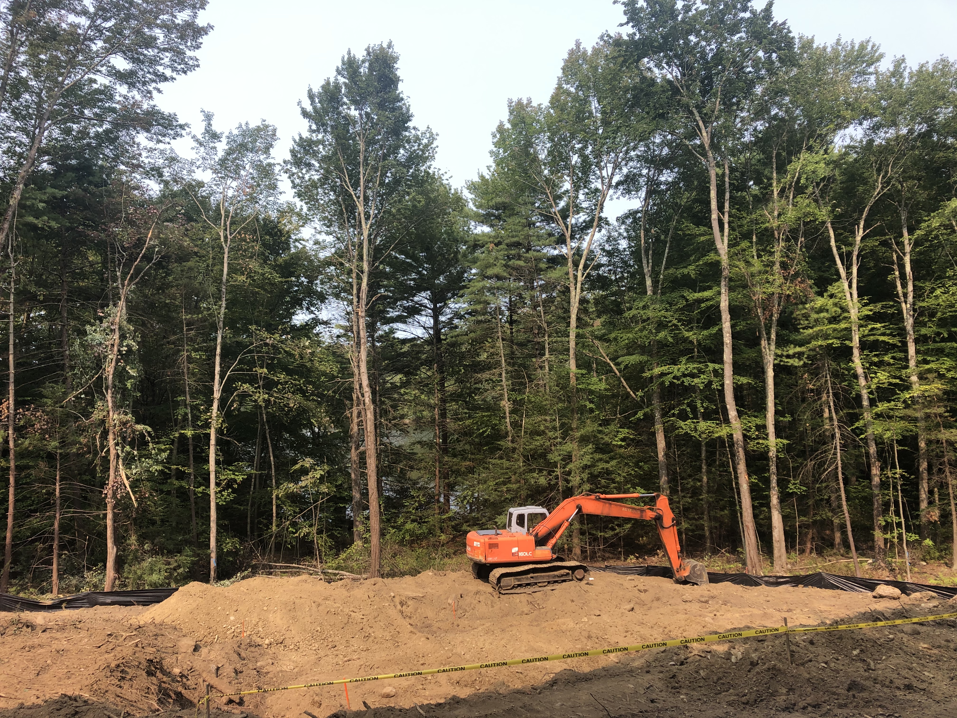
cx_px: 478
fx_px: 774
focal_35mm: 28
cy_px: 359
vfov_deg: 49.7
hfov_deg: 63.4
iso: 20
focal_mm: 3.99
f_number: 1.8
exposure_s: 1/676
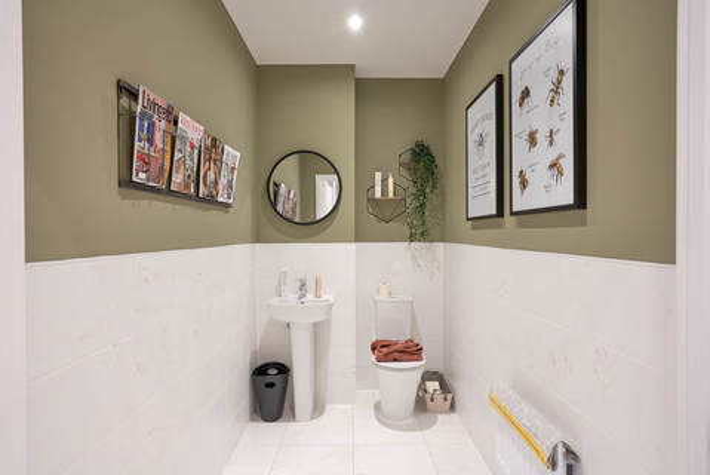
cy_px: 238
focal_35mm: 19
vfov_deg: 64.6
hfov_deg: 86.9
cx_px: 355
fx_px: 375
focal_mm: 19
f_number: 10
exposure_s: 1/2
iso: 100
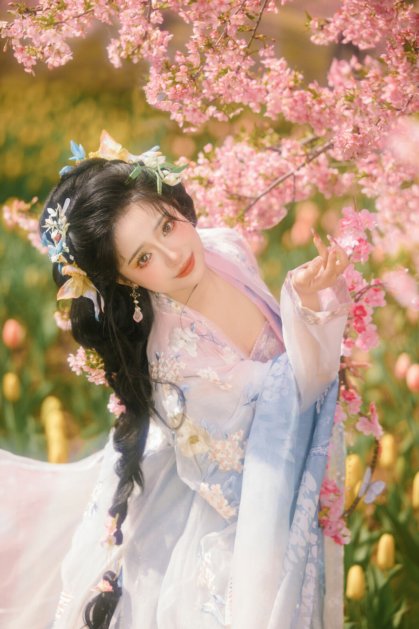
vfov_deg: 14.6
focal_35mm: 141
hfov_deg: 9.7
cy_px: 314
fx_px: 2461
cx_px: 210
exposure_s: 1/640
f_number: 2.8
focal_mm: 142
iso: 100
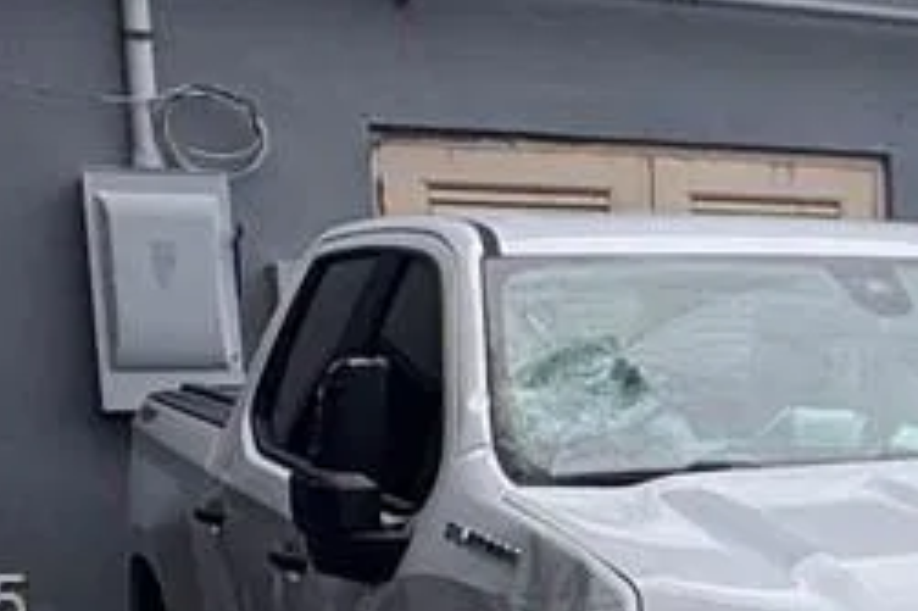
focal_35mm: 93
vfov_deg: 14.5
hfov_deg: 16.9
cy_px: 611
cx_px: 1785
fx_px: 2370
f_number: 2.2
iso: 50
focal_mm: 2.22
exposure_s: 1/1672
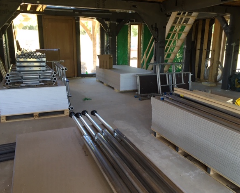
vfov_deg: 47.2
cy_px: 98
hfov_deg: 57.1
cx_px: 116
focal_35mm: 31
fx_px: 220
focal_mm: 4.15
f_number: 2.2
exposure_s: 1/33
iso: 32
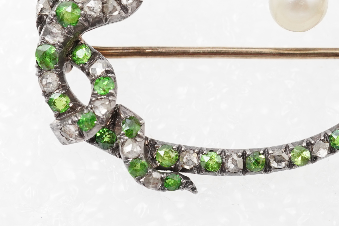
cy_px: 59
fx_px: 1017
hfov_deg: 18.9
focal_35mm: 108
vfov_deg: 12.6
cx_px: 217
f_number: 16
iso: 640
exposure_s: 1/125
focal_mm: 30
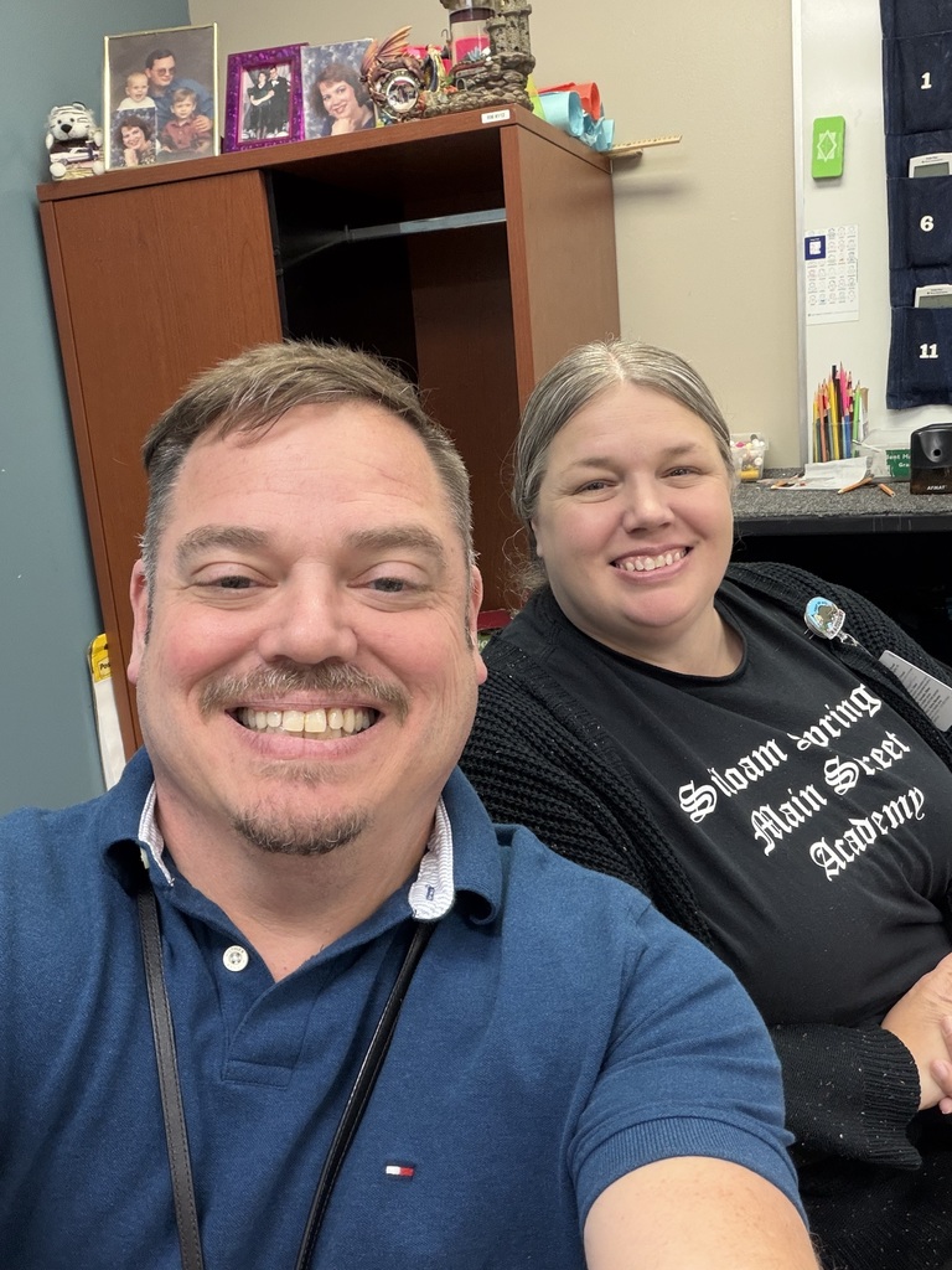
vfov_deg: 60.0
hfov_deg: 46.8
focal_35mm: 30
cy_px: 635
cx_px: 476
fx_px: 1100
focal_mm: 2.71
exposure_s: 1/60
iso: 100
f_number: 1.9
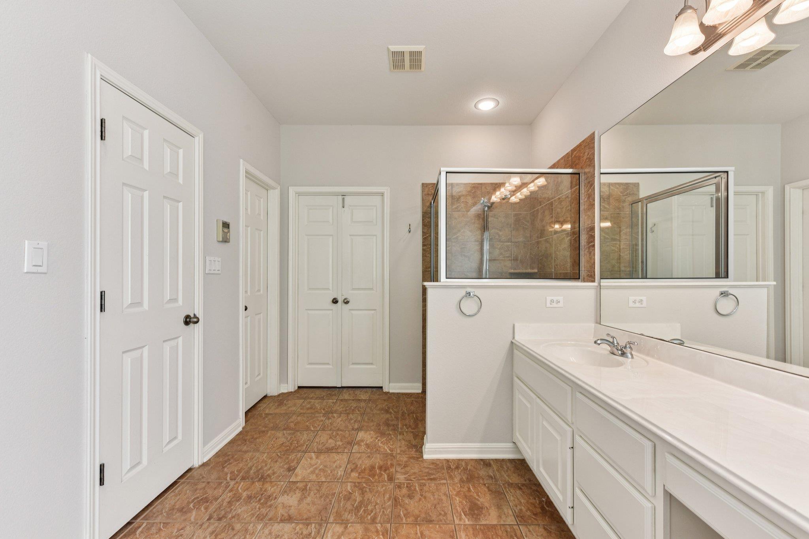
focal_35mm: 14
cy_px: 270
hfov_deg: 104.3
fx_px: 315
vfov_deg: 81.2
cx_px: 404
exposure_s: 1/20
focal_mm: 14
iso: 100
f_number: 8
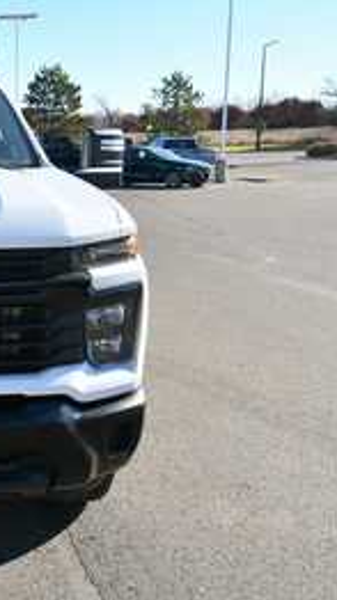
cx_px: -119
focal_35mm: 48
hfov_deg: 22.0
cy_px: 303
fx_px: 764
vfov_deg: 42.9
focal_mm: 20
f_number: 8
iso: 160
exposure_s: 1/250
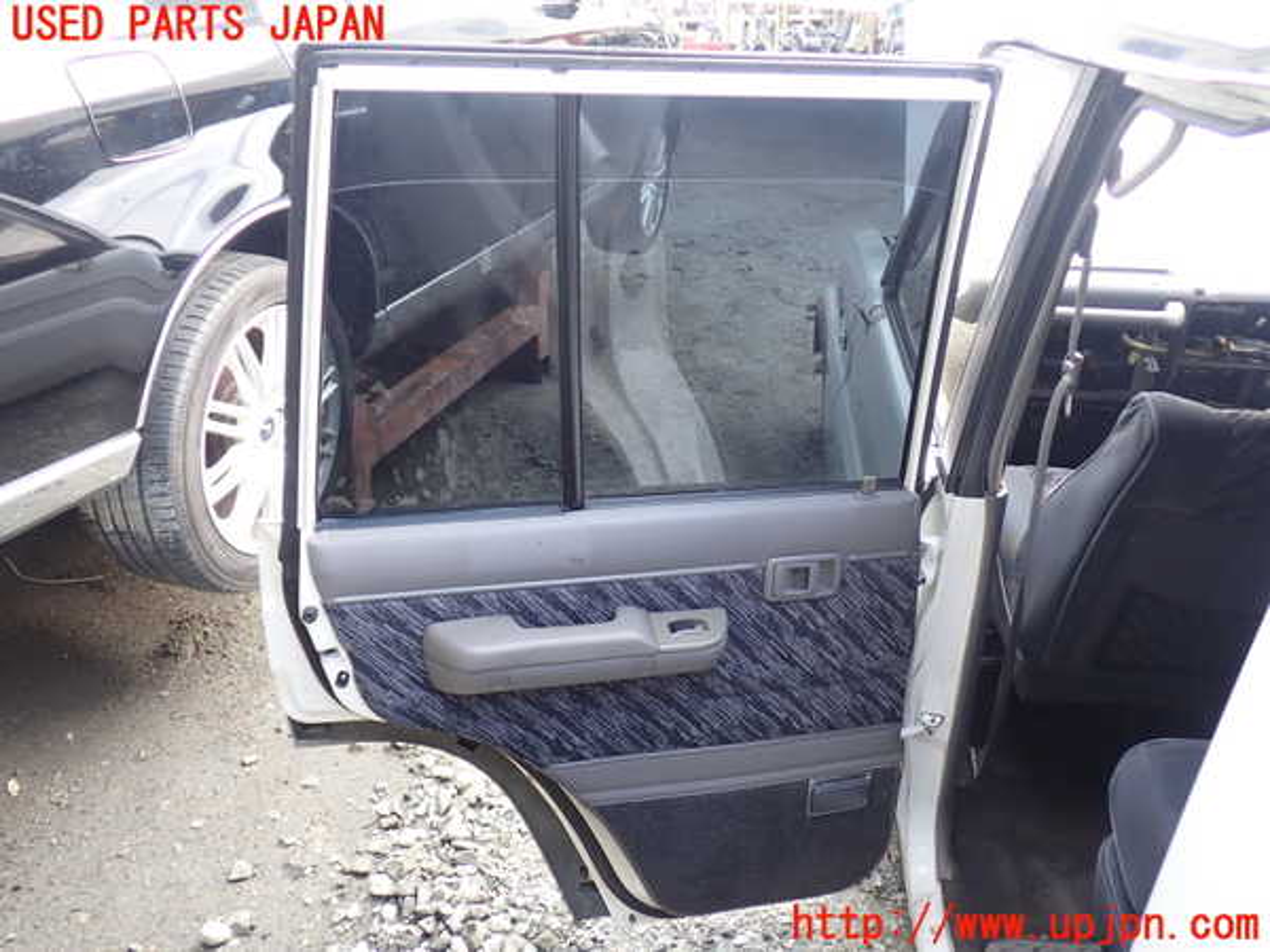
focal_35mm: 30
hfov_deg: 60.0
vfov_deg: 46.8
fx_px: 1101
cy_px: 476
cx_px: 635
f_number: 2.3
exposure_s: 1/60
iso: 125
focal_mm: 5.4
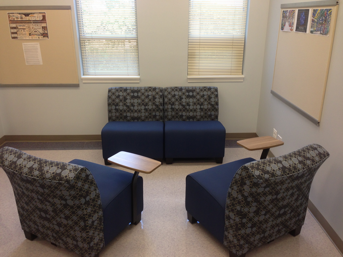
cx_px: 172
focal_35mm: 33
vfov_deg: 42.9
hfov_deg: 55.4
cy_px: 128
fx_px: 327
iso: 64
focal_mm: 4.13
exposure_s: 1/60
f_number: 2.4
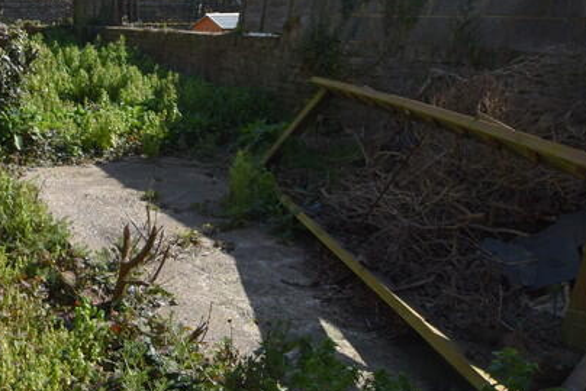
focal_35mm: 38
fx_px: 619
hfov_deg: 41.5
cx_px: -42
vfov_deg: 35.1
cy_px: 211
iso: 100
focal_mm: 10
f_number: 8
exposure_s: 1/200
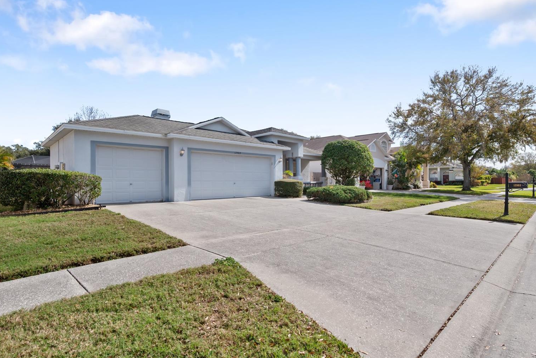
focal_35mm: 19
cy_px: 183
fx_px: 276
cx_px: 269
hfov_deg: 88.3
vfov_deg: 65.9
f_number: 6.3
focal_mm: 17.5
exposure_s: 1/250
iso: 250
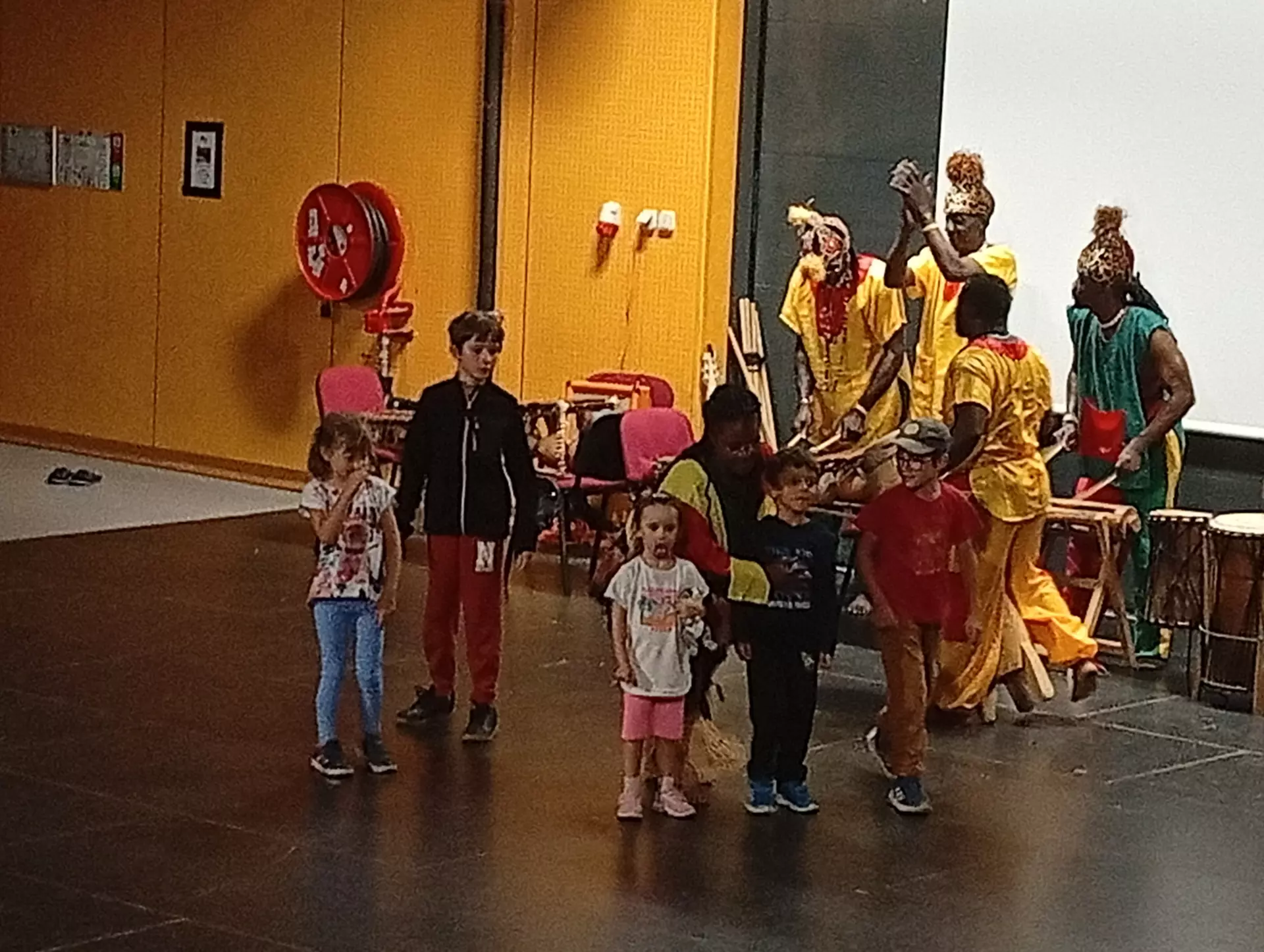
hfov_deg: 18.3
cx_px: 632
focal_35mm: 107
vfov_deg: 13.9
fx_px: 3913
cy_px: 476
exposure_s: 1/33.3
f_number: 1.8
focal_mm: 3.98
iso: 587
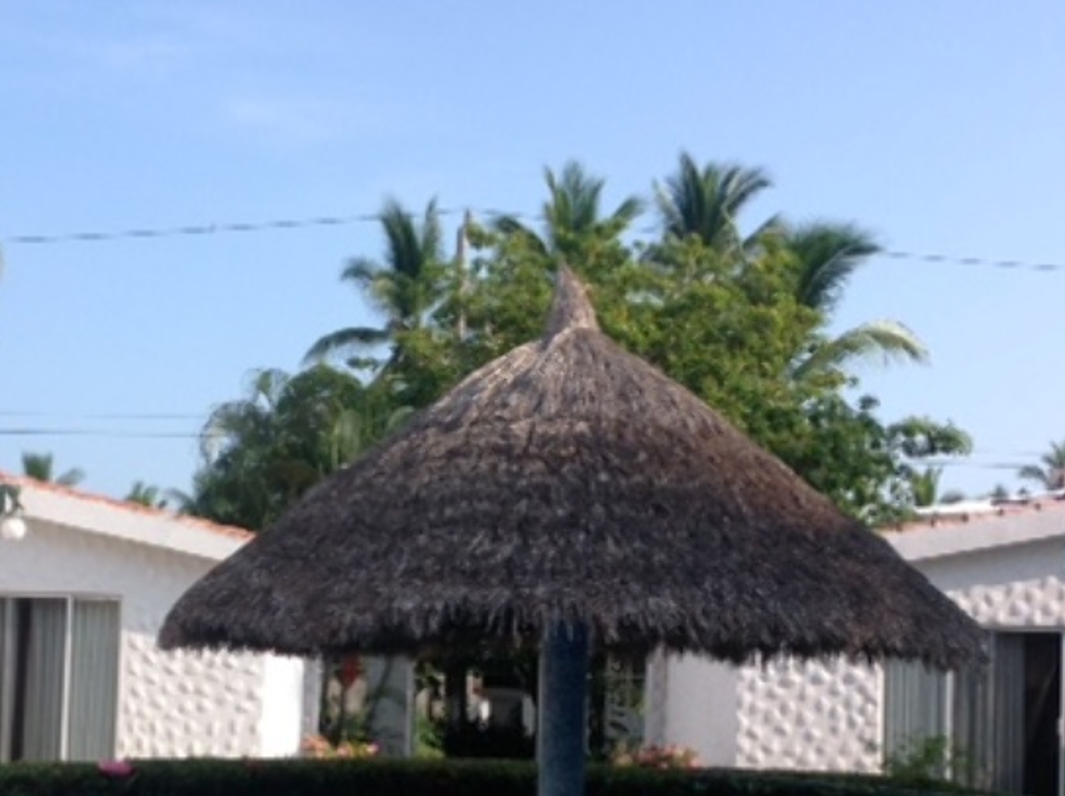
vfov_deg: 22.0
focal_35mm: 66
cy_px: 607
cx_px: 488
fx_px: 2028
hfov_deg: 29.4
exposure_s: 1/817
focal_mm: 4.28
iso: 50
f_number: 2.4
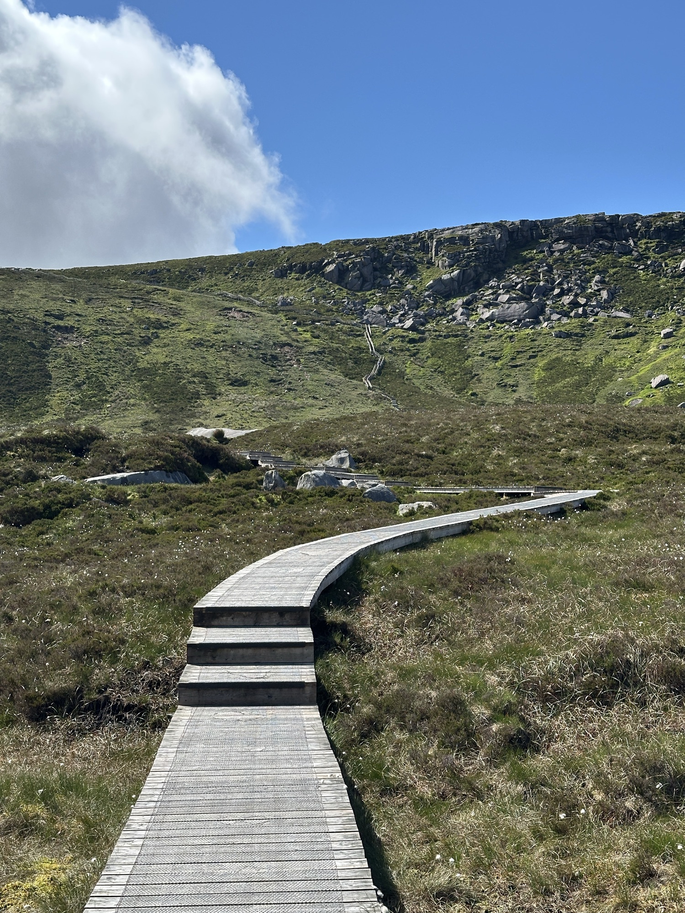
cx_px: 342
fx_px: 1266
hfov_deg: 30.3
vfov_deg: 39.7
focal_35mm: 48
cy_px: 456
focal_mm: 6.86
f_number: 1.78
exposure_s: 1/3876
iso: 64
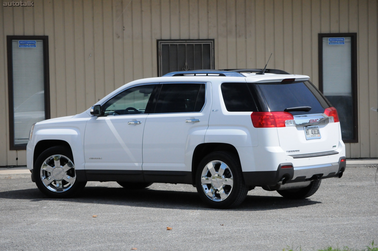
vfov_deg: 9.3
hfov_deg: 14.0
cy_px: 126
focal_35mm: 147
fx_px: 1542
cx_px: 189
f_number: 7.1
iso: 1800
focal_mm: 98
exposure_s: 1/8000
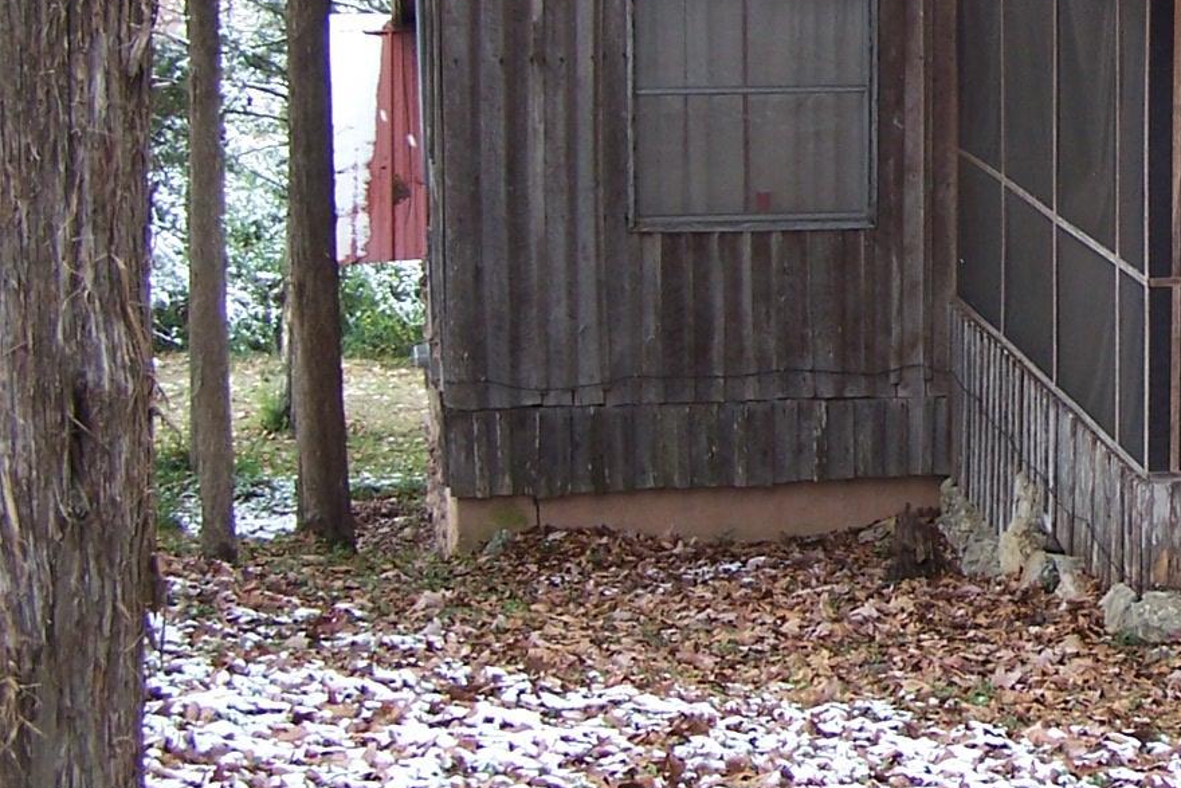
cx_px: 1310
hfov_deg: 21.0
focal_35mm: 92
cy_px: 152
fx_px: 3018
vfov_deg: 14.8
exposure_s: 1/125
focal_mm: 6.3
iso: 80
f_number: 2.8
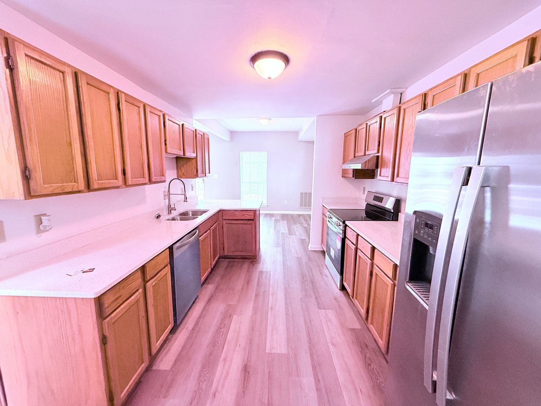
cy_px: 203
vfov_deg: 85.7
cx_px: 270
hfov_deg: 102.1
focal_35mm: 14
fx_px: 219
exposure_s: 1/60
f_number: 2.2
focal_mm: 2.22
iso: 320
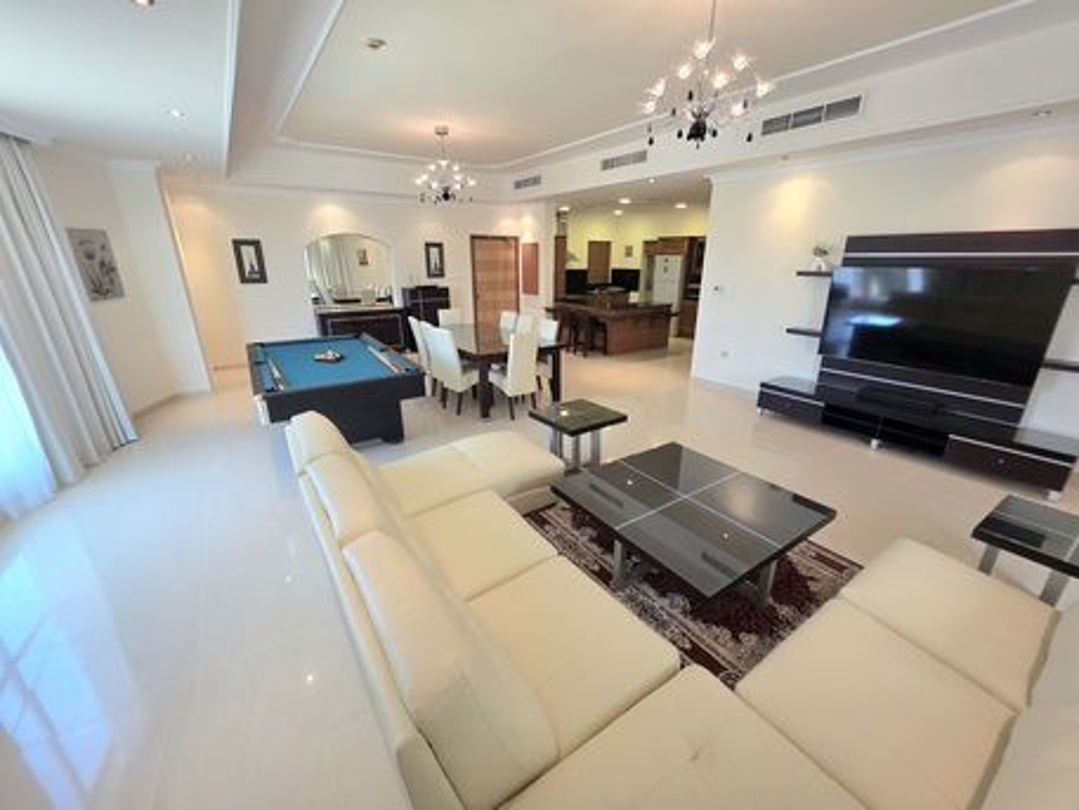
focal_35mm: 13
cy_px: 405
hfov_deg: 106.2
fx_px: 405
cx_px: 540
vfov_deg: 89.9
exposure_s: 1/101
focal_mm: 2.2
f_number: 1.9
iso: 125
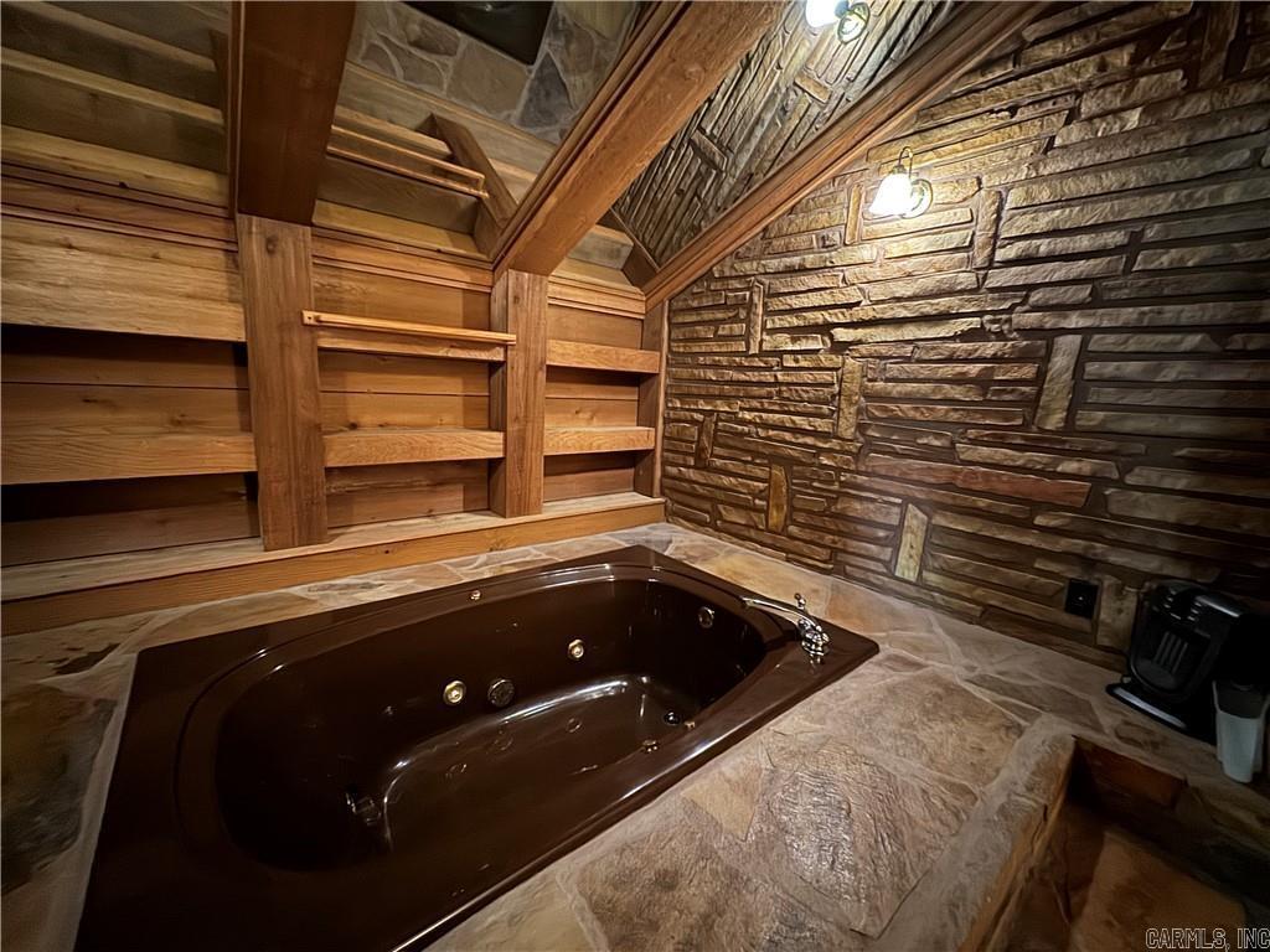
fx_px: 514
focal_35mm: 14
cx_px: 635
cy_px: 476
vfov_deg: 85.7
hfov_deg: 102.1
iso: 1000
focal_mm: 2.22
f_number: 2.2
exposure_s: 1/9
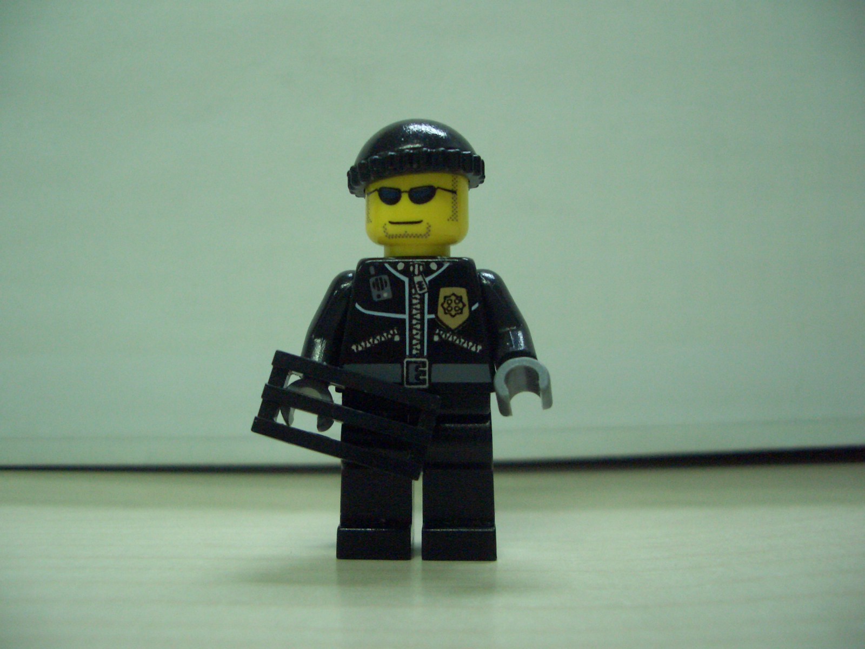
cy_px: 324
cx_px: 432
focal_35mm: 35
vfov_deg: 40.7
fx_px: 875
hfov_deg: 52.6
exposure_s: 1/40
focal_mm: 5.8
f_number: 2.6
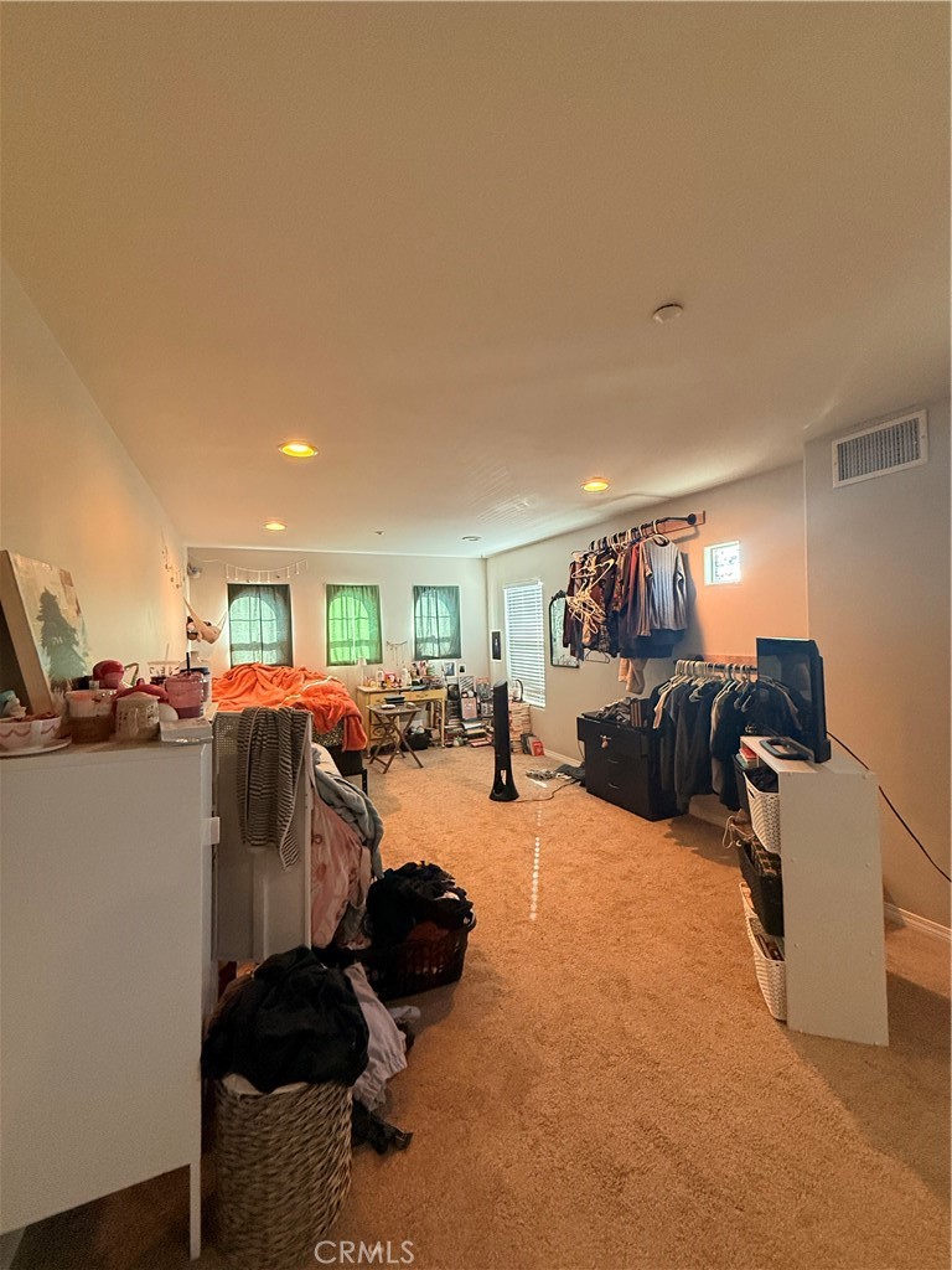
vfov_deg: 102.1
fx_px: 513
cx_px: 476
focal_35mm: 14
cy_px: 635
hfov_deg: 85.7
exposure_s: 1/120
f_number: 2.2
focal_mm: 2.22
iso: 640
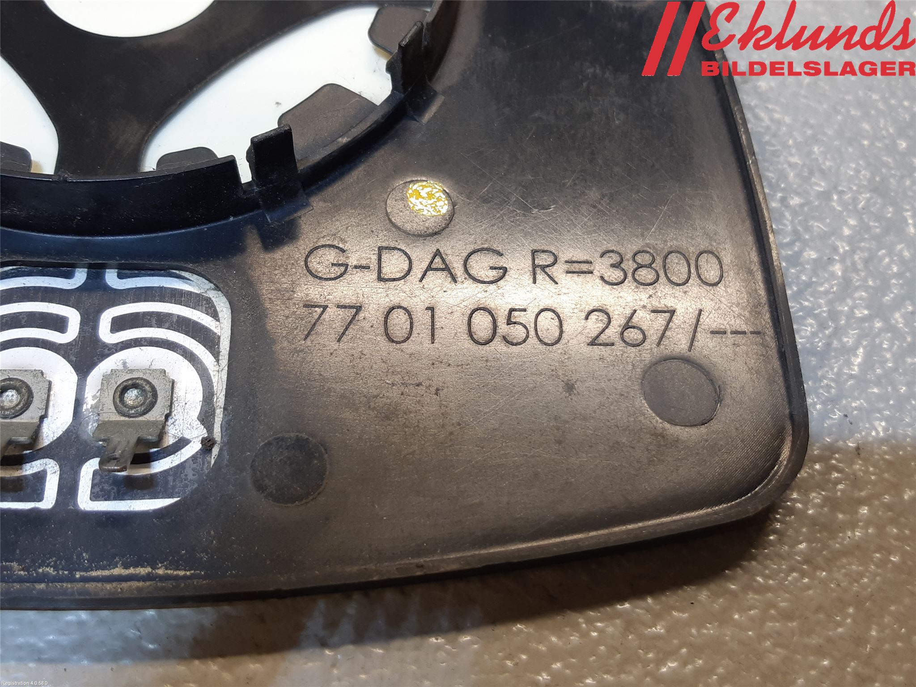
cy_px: 344
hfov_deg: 67.3
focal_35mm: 26
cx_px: 458
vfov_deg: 53.1
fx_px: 688
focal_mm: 3.93
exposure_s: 1/50
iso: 64
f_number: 1.7
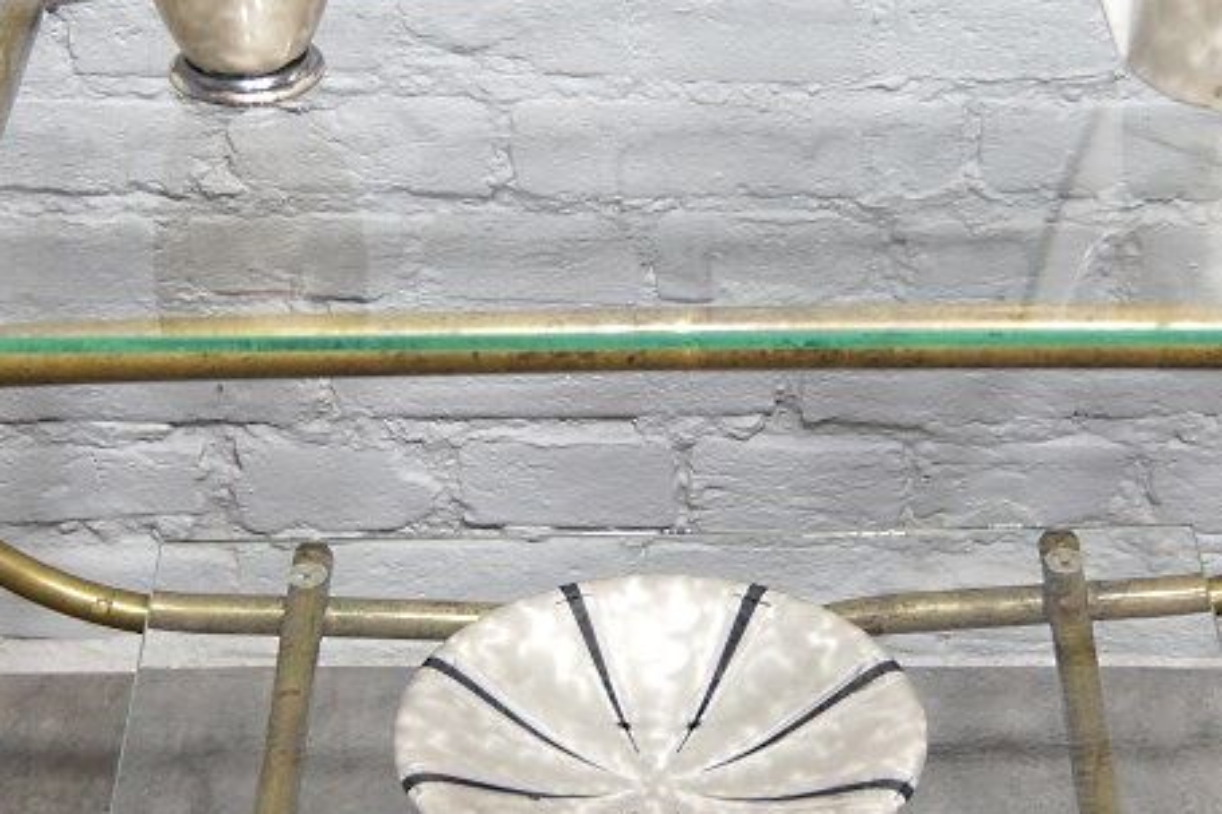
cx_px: 556
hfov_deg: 20.6
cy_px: 365
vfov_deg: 13.8
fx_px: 3359
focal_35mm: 99
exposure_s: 1/40
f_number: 4
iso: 400
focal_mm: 24
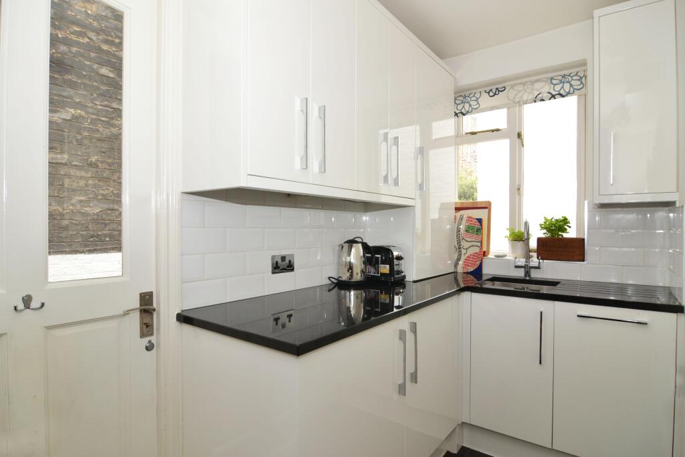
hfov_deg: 90.0
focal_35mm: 18
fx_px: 343
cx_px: 342
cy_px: 228
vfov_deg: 67.4
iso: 400
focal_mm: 12
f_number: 5.6
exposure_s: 1/60
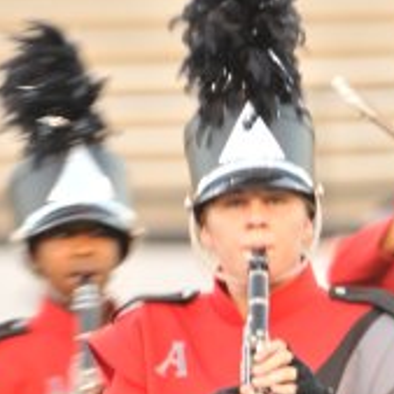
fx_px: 11628
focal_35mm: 903
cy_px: 639
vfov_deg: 1.9
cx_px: 293
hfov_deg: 1.9
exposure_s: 1/60
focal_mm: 200
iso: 200
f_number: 2.8
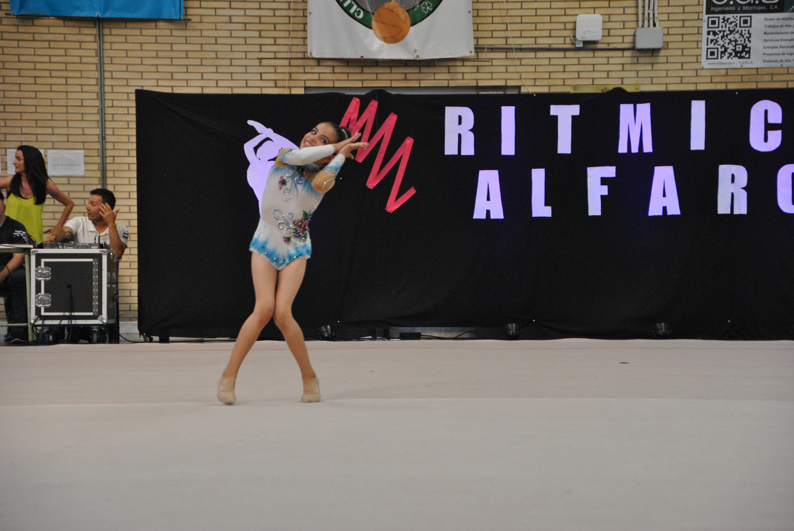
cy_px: 266
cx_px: 397
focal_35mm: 112
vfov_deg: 12.2
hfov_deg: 18.2
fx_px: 2484
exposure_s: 1/200
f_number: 5.3
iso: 800
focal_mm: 75
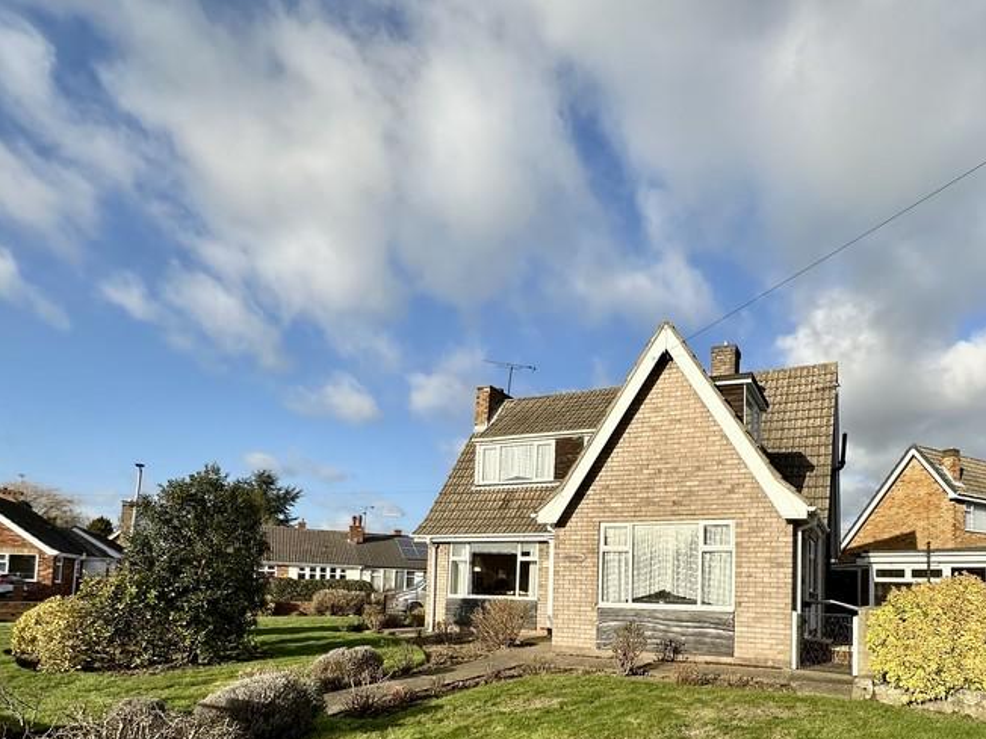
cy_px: 555
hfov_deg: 75.4
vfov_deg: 57.9
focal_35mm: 22
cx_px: 602
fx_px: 627
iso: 50
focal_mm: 2.22
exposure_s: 1/2681
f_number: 2.2
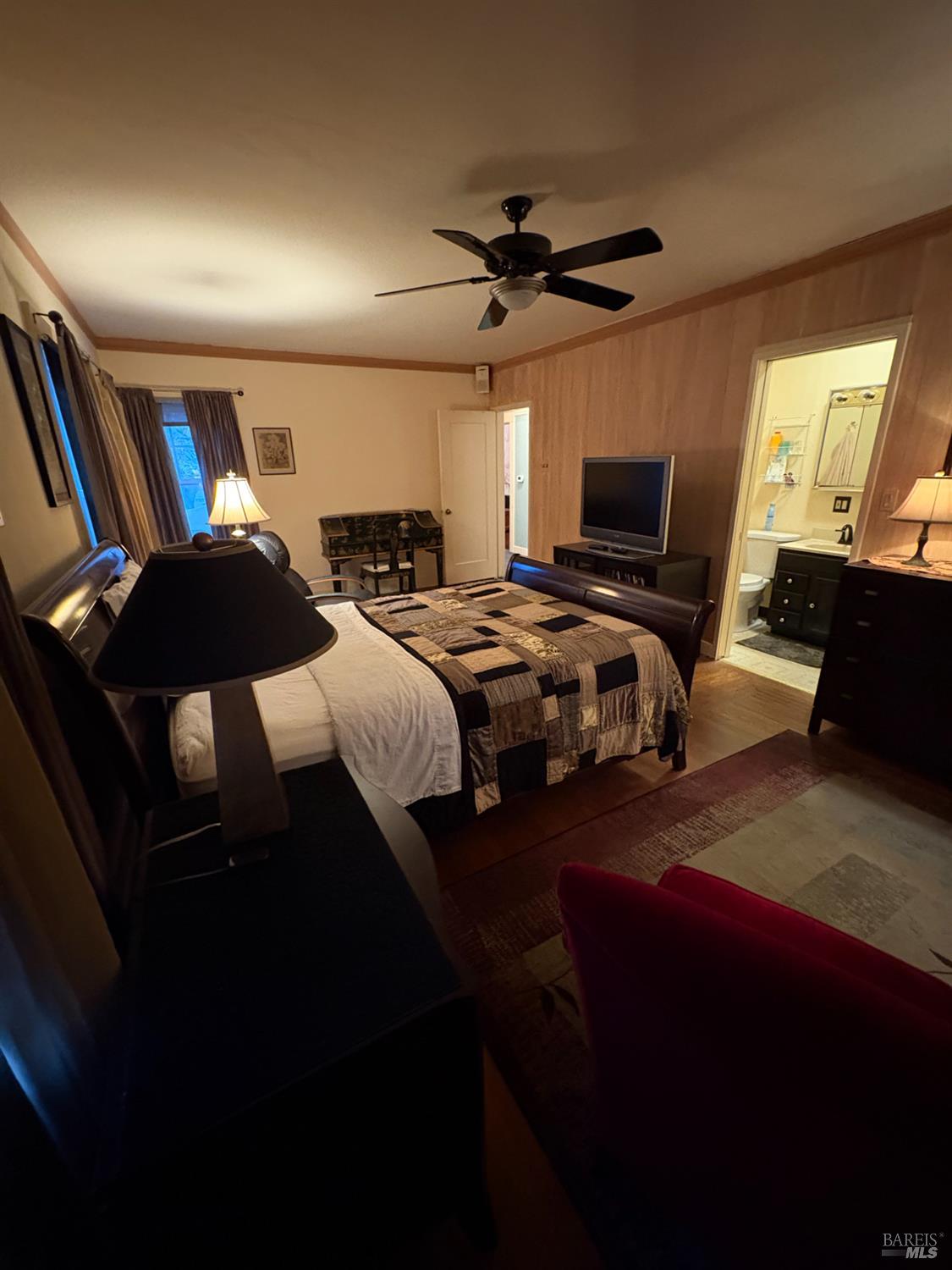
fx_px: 513
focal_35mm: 14
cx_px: 476
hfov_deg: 85.7
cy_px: 635
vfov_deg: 102.1
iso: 1000
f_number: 2.2
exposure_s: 1/30
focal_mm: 2.22
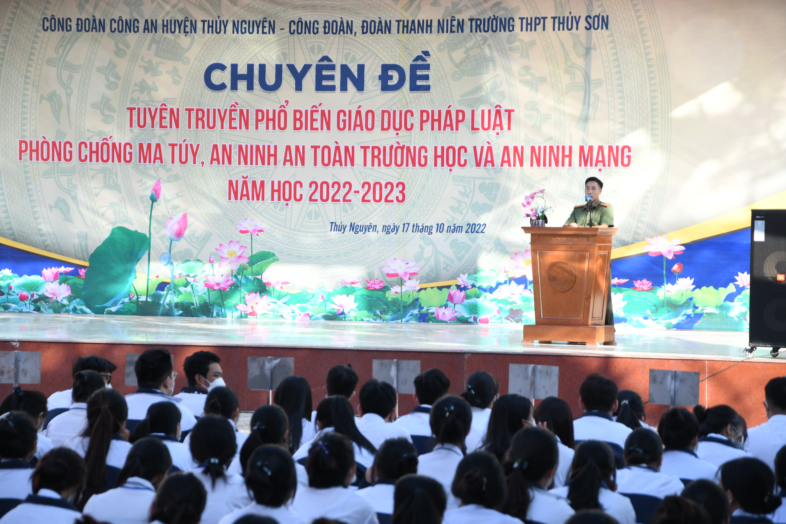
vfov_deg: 10.2
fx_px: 2947
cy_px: 262
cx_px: 393
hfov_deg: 15.2
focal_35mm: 135
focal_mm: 90
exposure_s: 1/200
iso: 320
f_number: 5.6
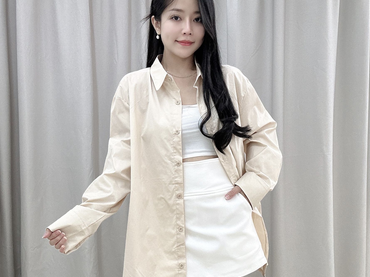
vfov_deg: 45.1
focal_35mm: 31
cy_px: 168
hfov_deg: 58.4
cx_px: 184
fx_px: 331
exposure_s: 1/50
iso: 80
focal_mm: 2.69
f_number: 1.9
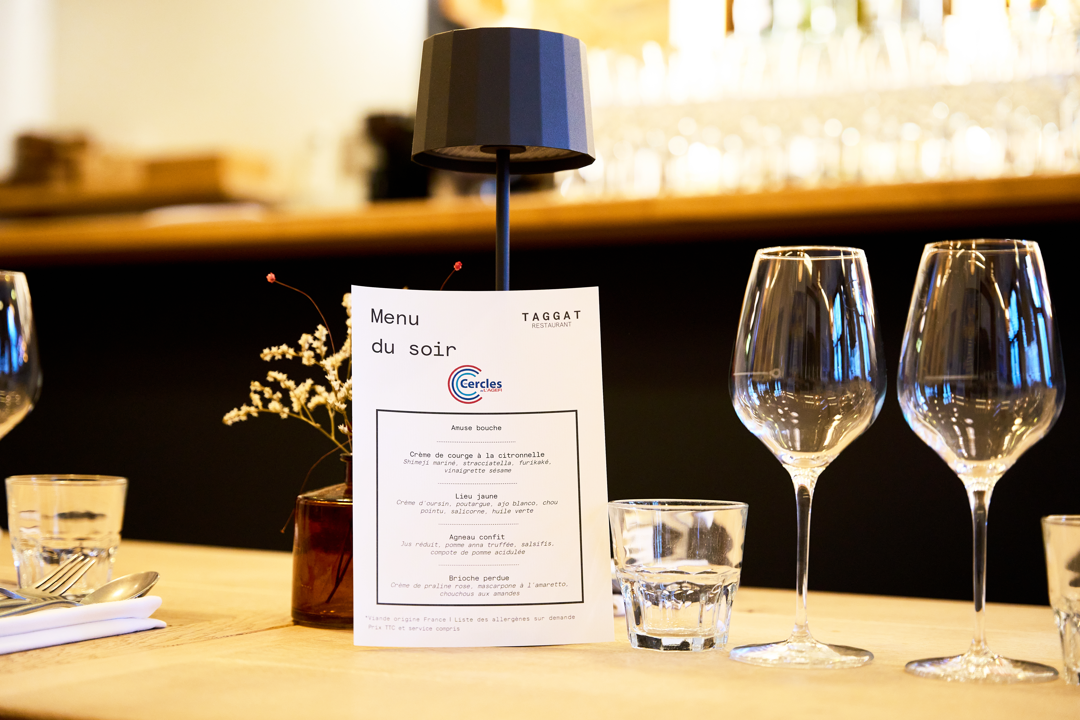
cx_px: 540
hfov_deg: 35.7
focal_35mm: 56
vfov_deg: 24.2
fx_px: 1677
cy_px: 360
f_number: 2.8
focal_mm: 55.9
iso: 1600
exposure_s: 1/80
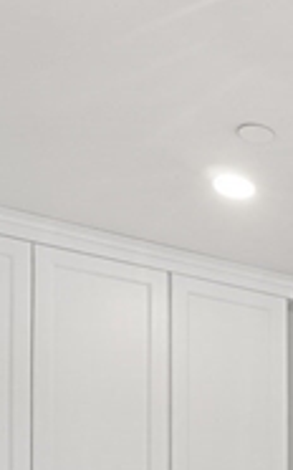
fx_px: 1075
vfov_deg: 21.0
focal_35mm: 84
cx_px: 677
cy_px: 701
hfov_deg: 12.5
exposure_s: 1/13
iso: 400
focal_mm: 10
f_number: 8
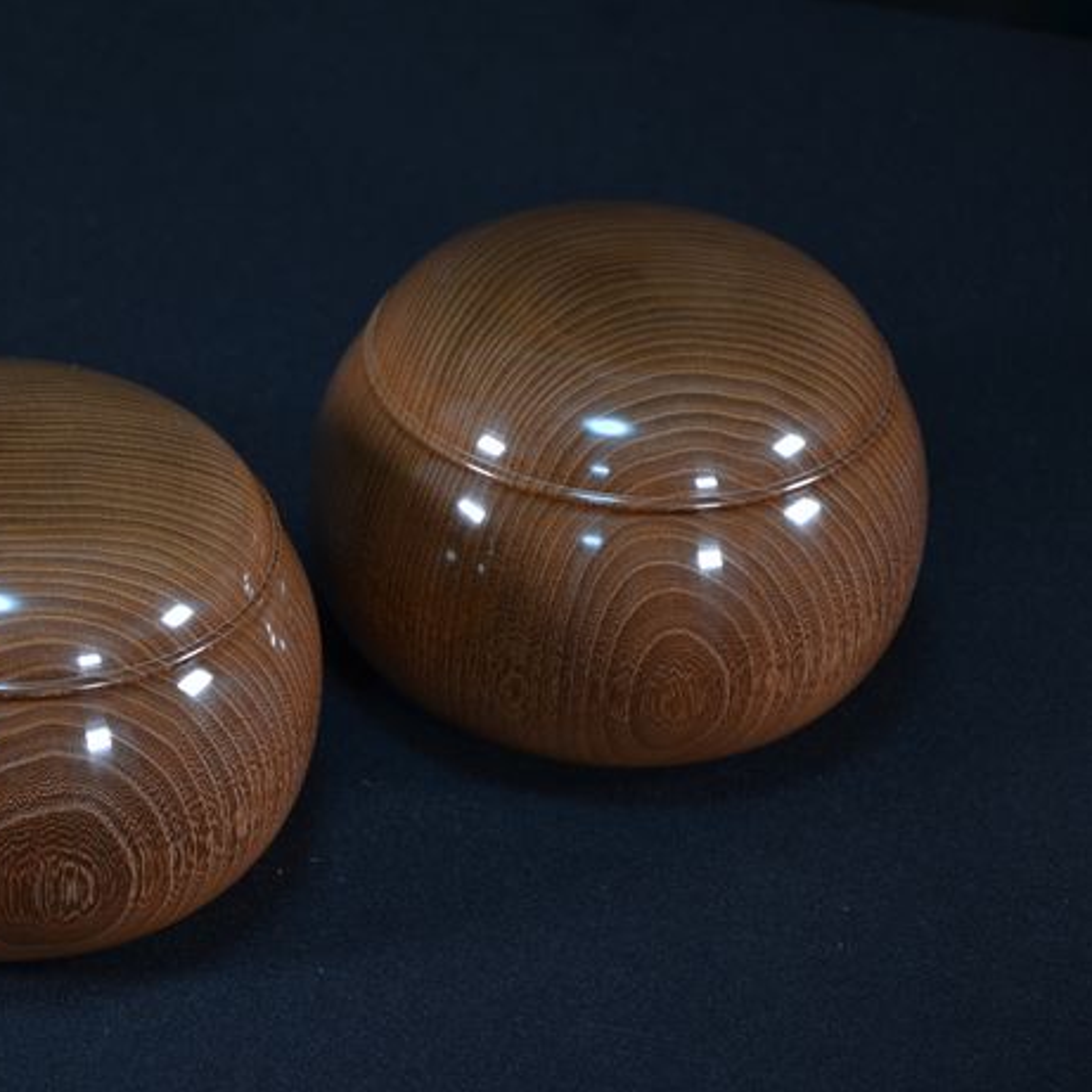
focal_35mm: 174
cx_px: 268
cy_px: 545
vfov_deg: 10.0
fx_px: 6210
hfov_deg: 10.0
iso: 400
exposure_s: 1/30
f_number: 5.6
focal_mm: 90
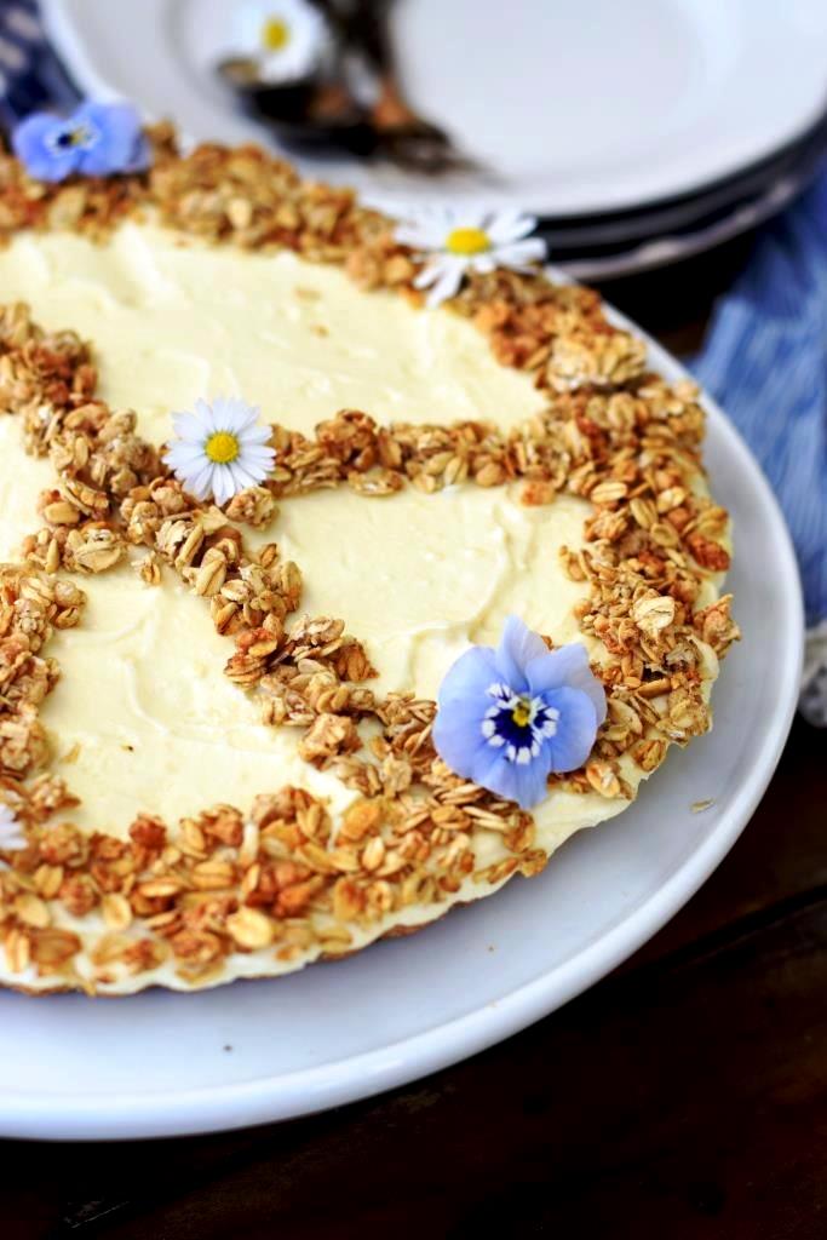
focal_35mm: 75
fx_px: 2583
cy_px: 620
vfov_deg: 27.0
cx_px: 414
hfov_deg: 18.2
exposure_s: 1/250
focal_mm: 50
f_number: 3.5
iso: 125
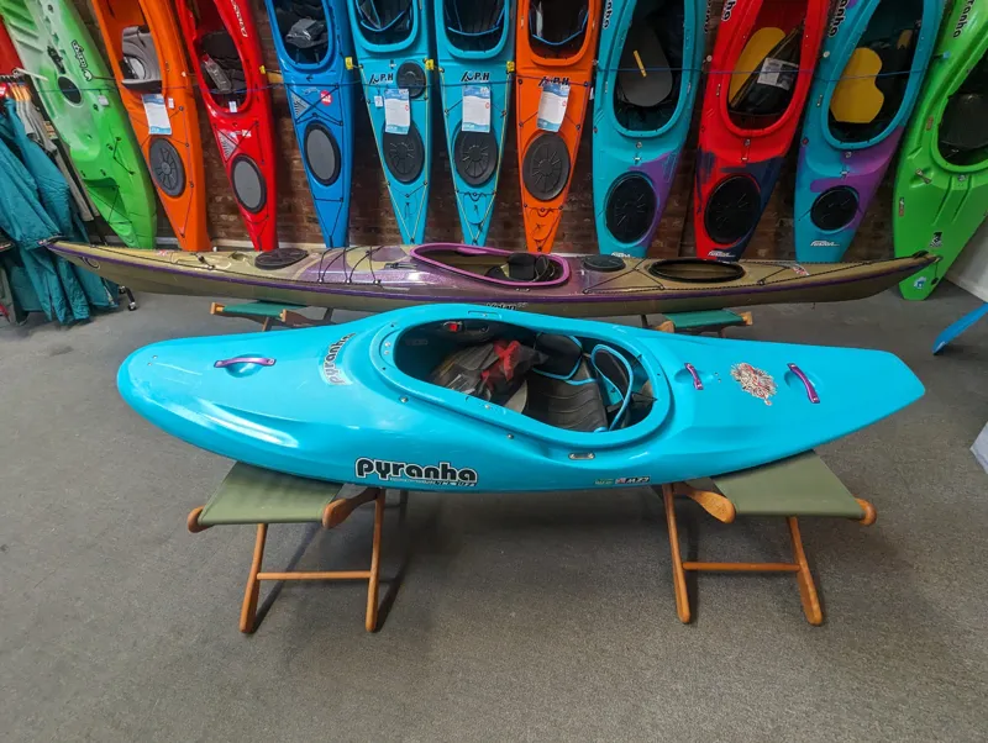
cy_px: 372
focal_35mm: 16
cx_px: 494
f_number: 2.2
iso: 239
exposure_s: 1/61.1
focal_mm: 2.35
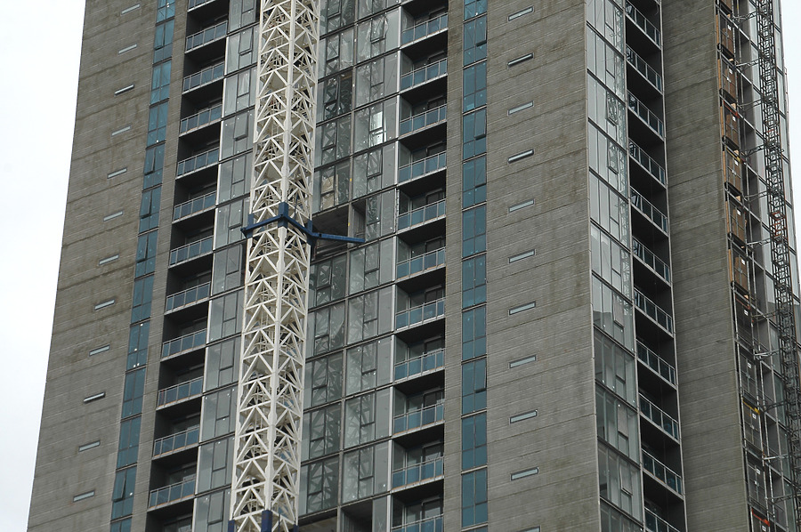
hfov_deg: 19.5
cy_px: 266
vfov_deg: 13.0
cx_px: 400
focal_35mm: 105
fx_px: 2334
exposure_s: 1/250
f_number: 8
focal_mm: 70
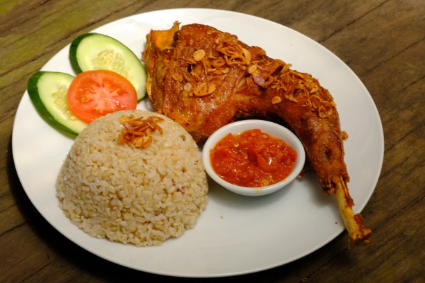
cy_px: 142
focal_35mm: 90
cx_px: 212
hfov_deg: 22.6
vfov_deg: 15.2
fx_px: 1062
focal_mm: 60
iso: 400
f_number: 10
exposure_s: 1/60
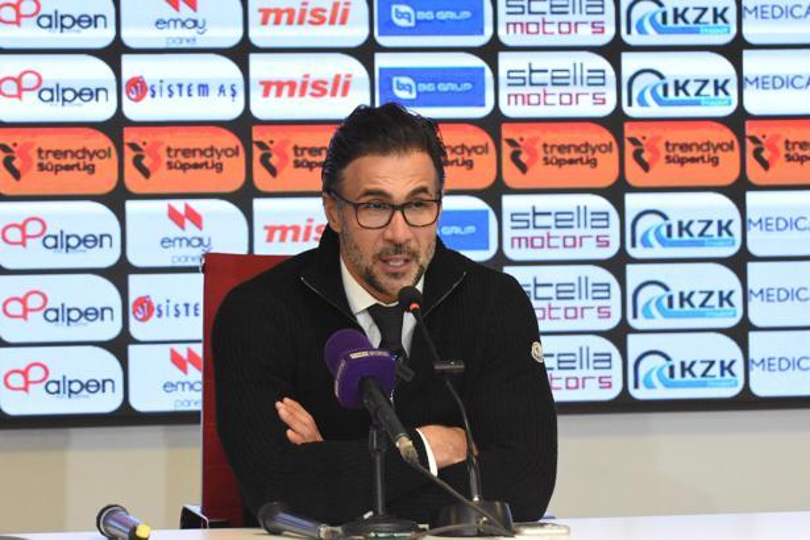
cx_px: 405
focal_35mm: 188
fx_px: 4218
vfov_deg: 7.3
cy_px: 270
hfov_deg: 11.0
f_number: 5
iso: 8000
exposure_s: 1/400
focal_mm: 125
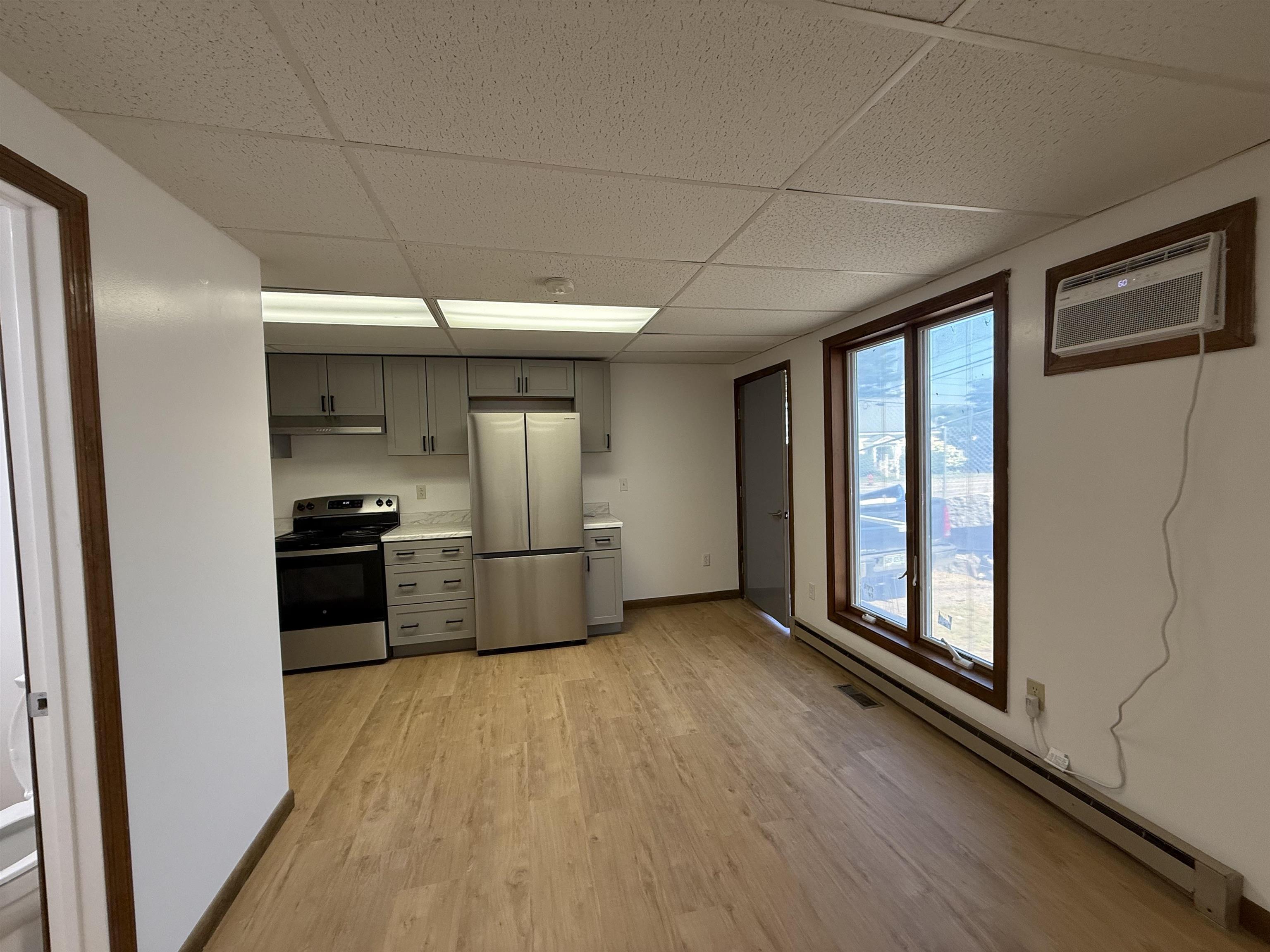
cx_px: 635
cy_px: 476
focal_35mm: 14
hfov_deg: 102.1
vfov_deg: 85.7
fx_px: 514
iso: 100
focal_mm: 2.22
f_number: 2.2
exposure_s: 1/120
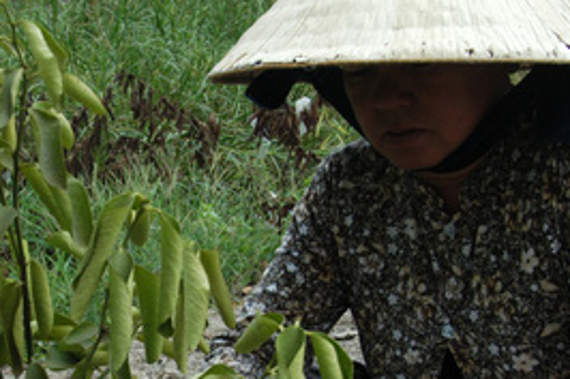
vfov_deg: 18.4
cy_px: 327
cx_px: 169
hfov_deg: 27.5
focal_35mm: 73
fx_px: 1155
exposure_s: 1/320
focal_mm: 24
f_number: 9
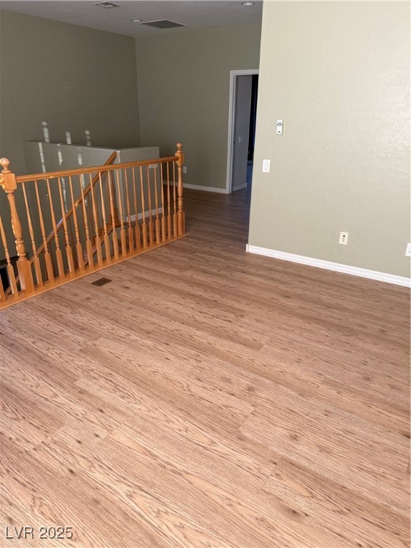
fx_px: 380
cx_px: 206
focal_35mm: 24
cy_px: 274
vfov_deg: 71.6
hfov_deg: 56.8
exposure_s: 1/60
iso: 320
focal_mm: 6.76
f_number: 1.78
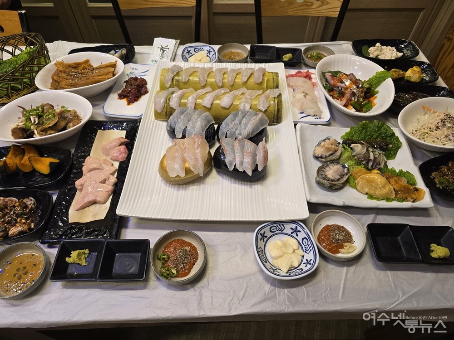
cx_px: 227
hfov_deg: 73.9
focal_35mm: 23
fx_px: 302
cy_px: 170
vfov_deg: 58.9
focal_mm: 6.3
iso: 160
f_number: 1.7
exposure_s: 1/120
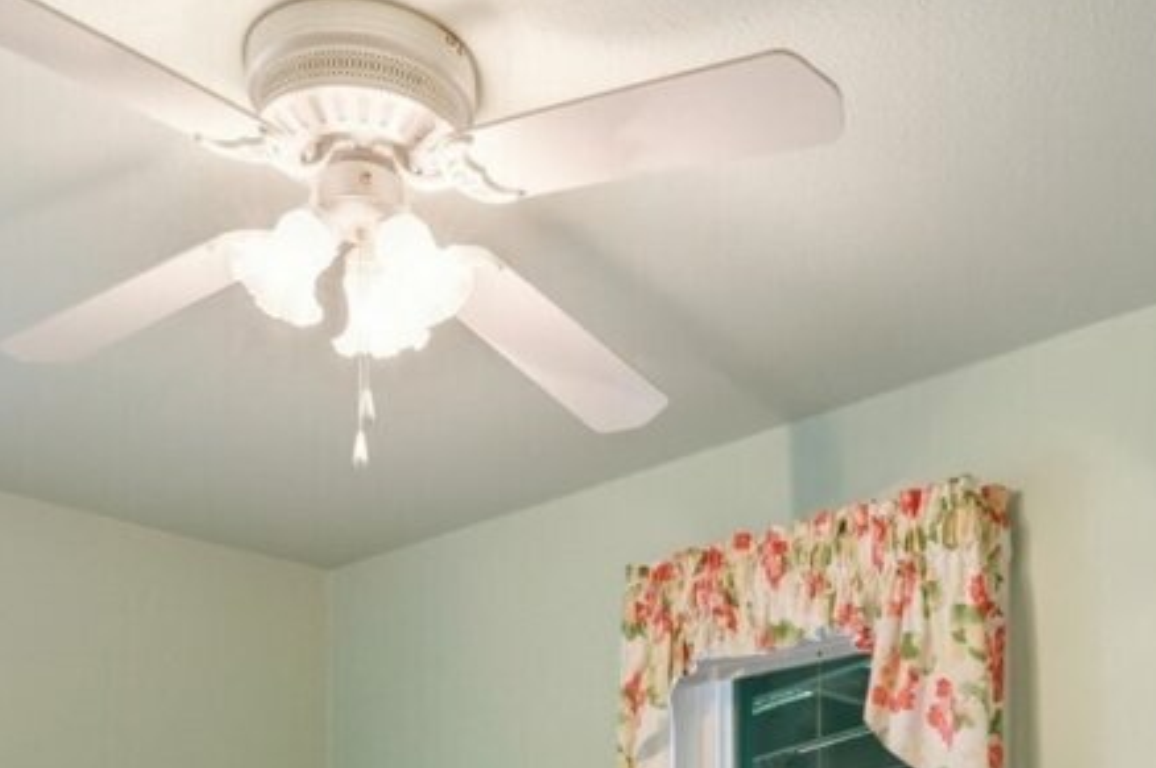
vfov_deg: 24.5
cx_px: 678
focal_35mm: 48
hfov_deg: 41.0
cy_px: 990
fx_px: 1540
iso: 400
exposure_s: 1/125
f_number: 11
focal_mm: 15
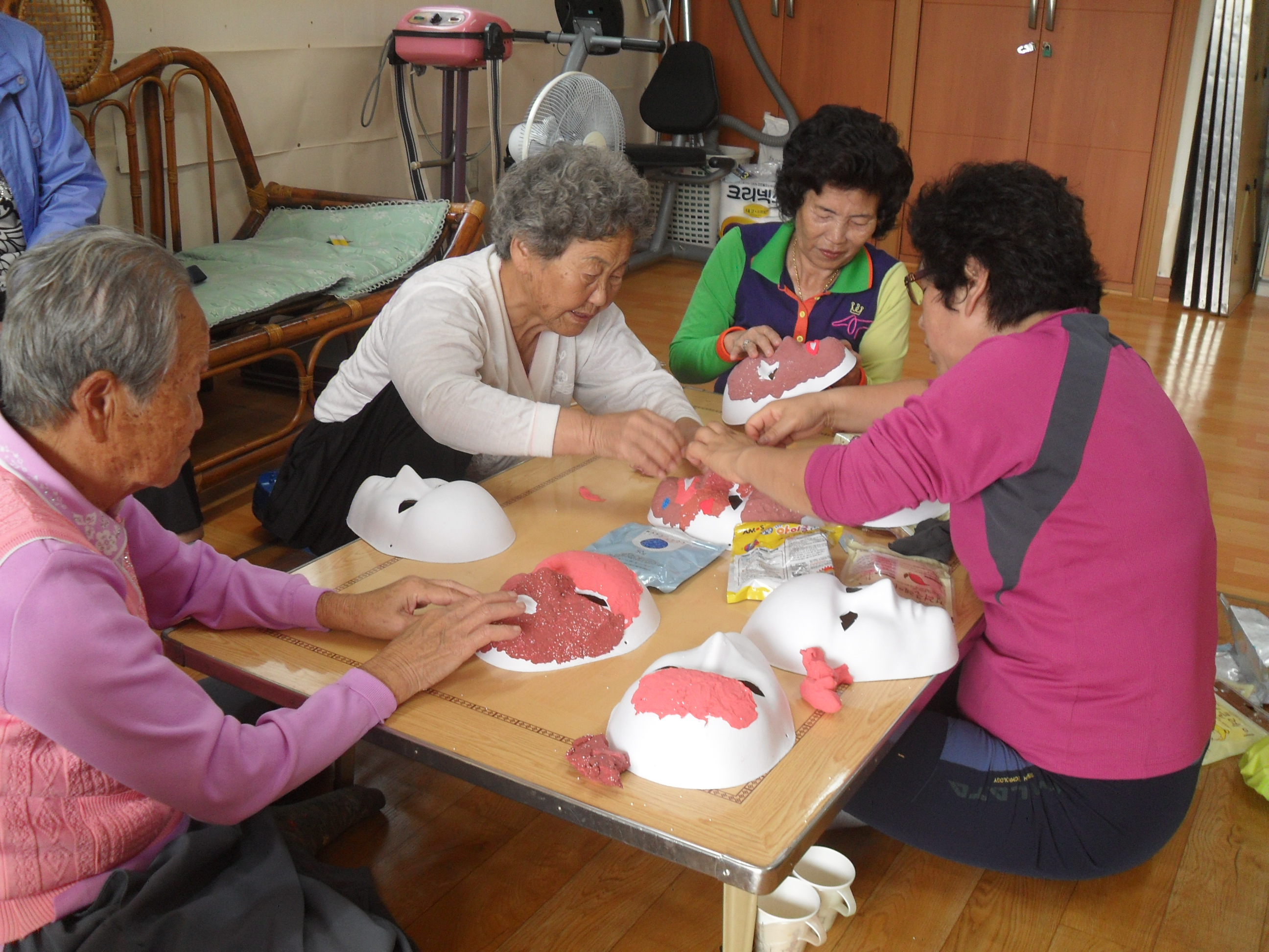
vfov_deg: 40.7
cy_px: 476
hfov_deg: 52.6
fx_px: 1283
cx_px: 634
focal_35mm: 35
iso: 100
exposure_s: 1/45
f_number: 2.8
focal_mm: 6.2
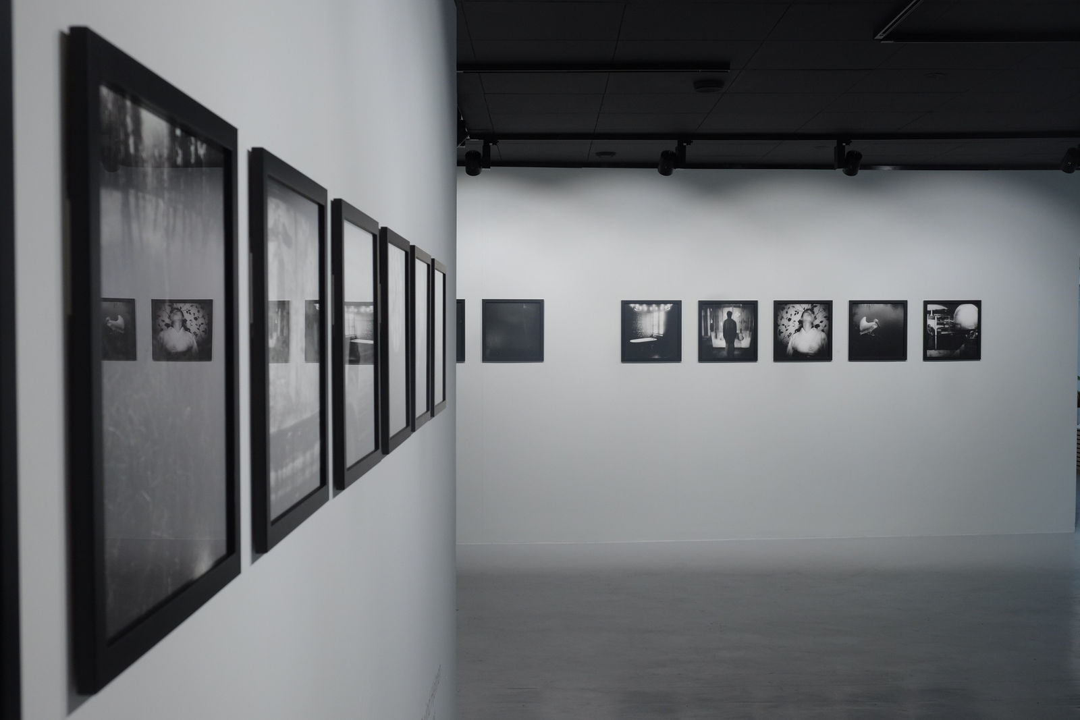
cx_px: 540
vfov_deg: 31.9
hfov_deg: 46.4
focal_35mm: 42
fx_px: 1260
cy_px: 360
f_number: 8
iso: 800
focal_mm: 27.7
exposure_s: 1/60
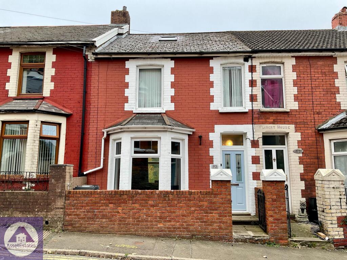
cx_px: 174
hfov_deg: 61.7
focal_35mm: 29
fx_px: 291
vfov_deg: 48.2
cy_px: 130
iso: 16
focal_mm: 3
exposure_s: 1/143
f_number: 1.8
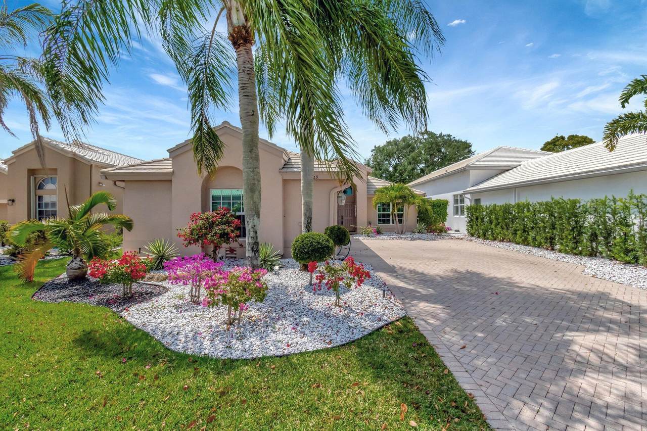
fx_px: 287
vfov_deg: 73.7
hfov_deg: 96.7
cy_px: 216
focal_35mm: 16
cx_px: 324
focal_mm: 11
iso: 1100
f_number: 8
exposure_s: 1/8000
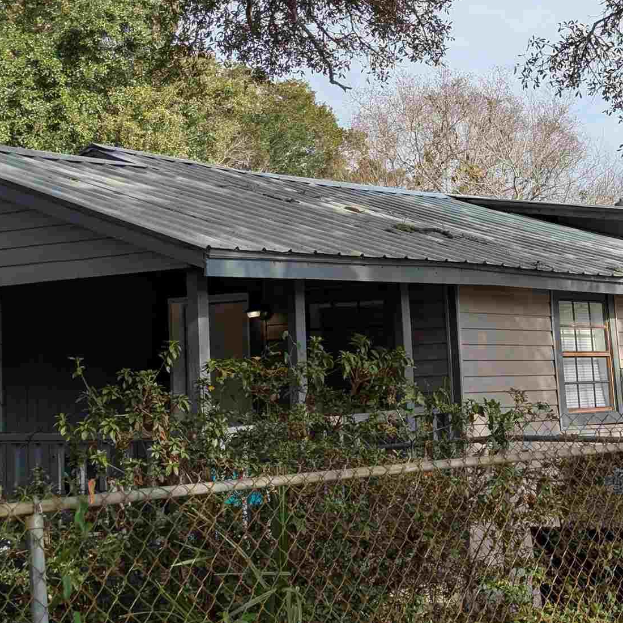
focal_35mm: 79
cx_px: 487
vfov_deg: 21.8
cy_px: 195
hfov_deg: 21.7
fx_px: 1609
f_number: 1.85
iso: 49
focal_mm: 6.81
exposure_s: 1/1460
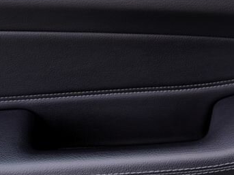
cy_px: -50
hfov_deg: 24.3
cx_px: 312
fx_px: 466
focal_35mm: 69
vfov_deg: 19.7
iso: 125
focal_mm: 24
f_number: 4
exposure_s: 1/60
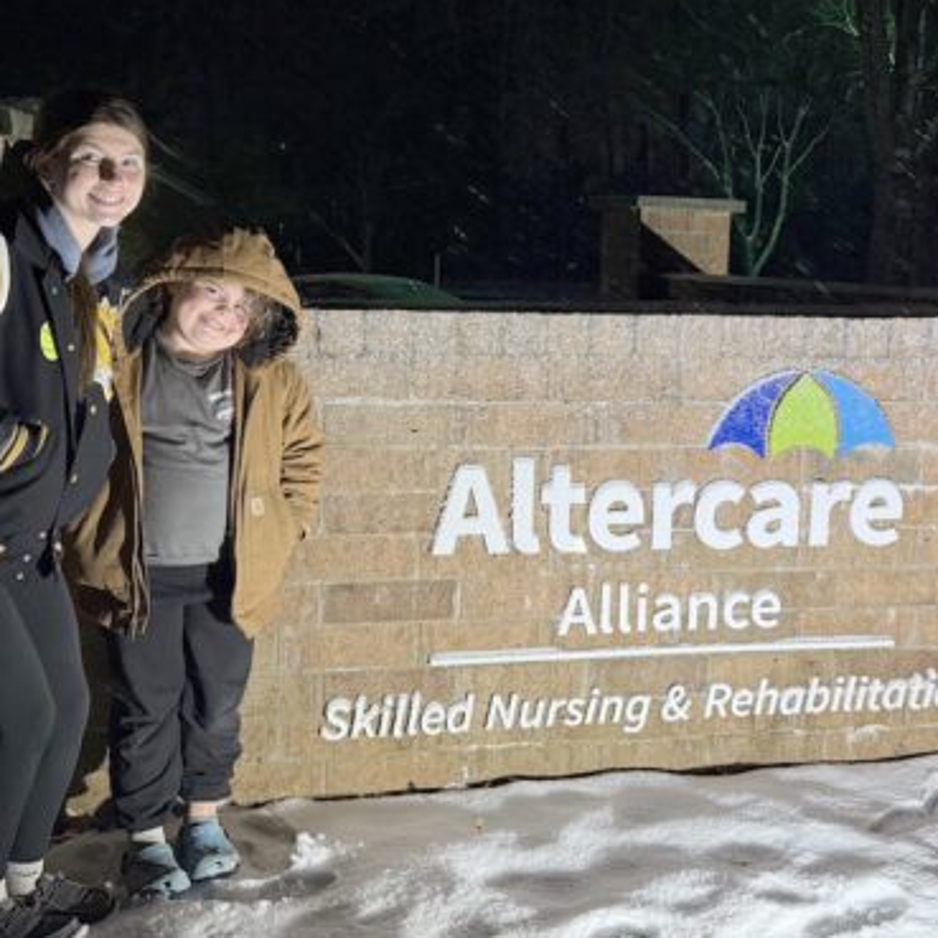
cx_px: 600
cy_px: 452
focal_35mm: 40
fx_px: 1226
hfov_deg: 41.5
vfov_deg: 41.9
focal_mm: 6.76
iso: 400
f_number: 1.78
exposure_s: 1/60
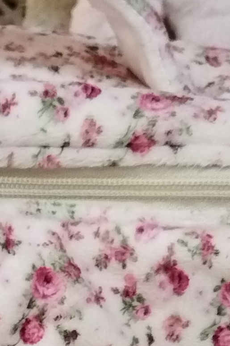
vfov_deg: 13.8
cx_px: -80
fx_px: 1342
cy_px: 508
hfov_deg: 9.6
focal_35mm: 140
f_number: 1.9
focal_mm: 4.95
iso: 800
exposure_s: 1/33.3
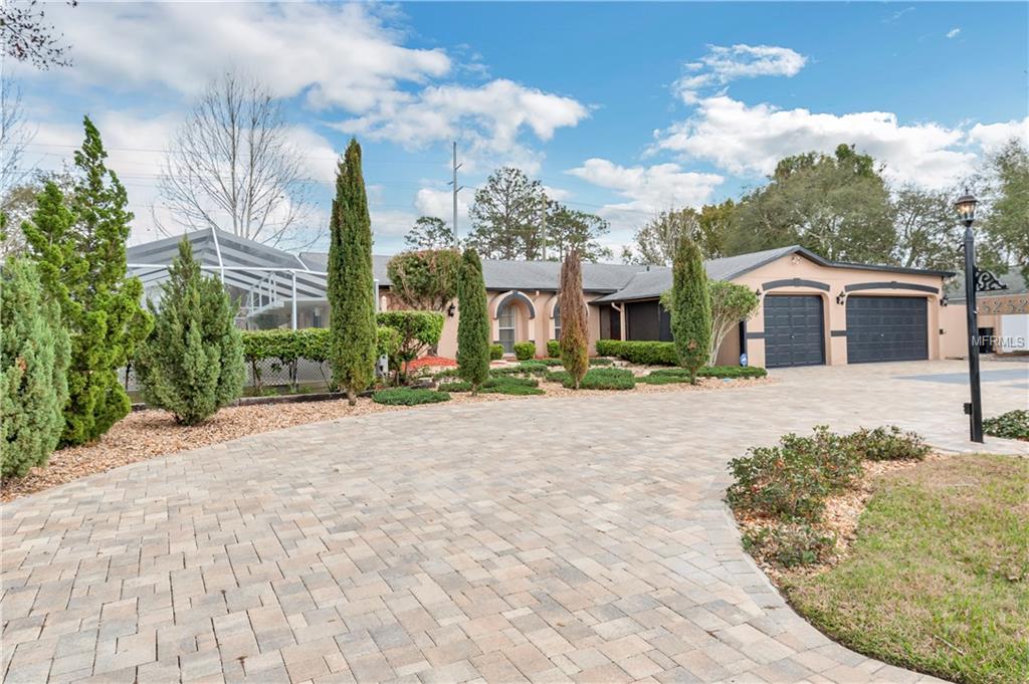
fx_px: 657
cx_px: 514
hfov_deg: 76.1
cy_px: 342
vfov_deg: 55.0
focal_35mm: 23
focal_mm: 23
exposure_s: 1/160
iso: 320
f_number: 8
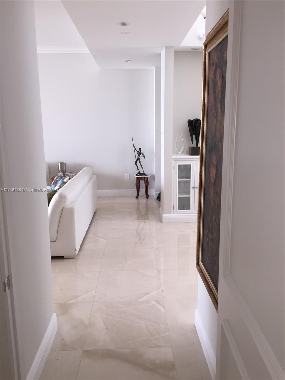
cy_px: 190
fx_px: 318
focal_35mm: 29
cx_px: 142
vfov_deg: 61.7
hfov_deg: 48.2
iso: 32
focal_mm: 4.15
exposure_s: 1/44
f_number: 2.2
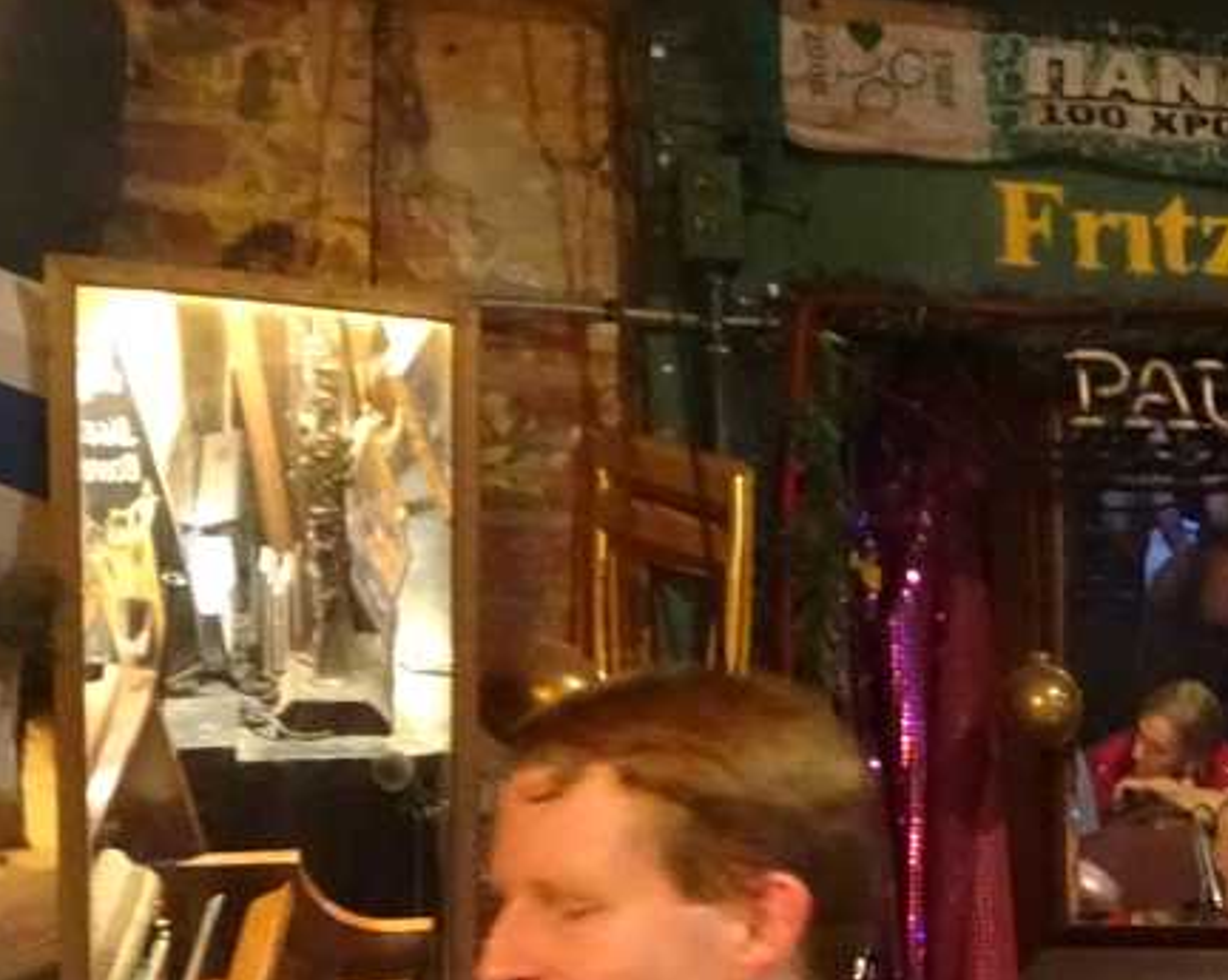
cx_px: 1636
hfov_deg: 18.0
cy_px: 1452
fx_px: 3596
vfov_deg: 14.5
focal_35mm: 99
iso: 1000
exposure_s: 1/4
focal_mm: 5.09
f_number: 4
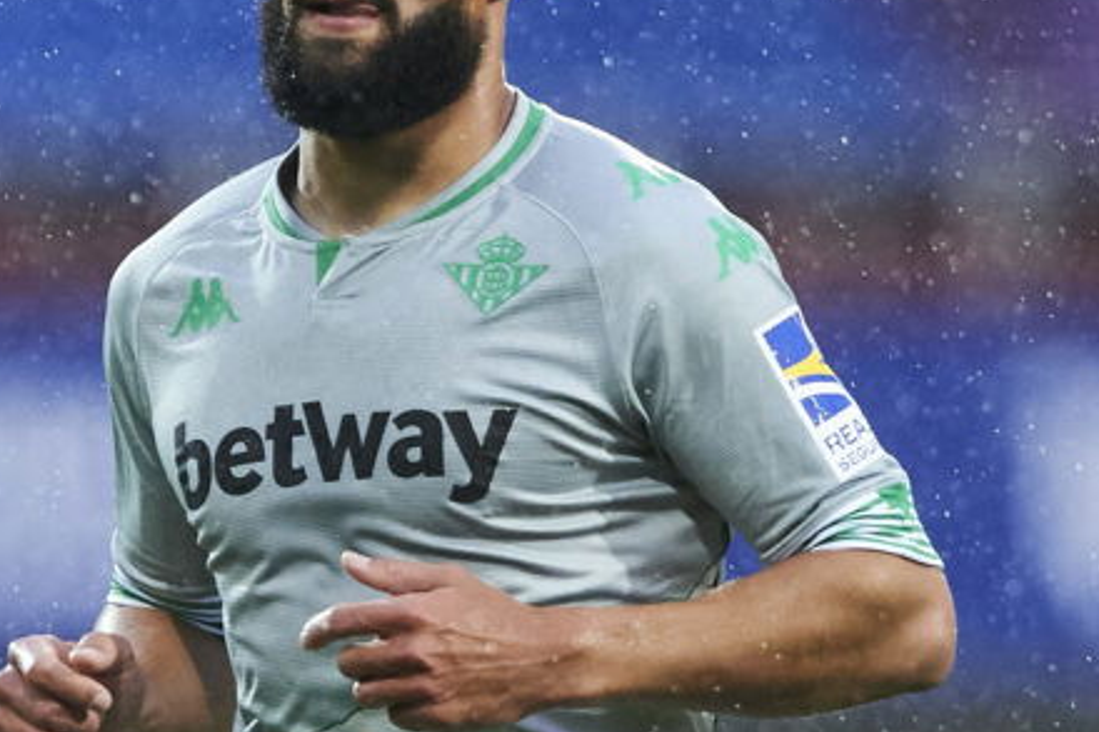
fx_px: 21299
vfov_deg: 2.0
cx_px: 400
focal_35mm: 698
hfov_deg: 3.0
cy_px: 161
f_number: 3.2
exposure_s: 1/1600
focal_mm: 400
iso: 2500
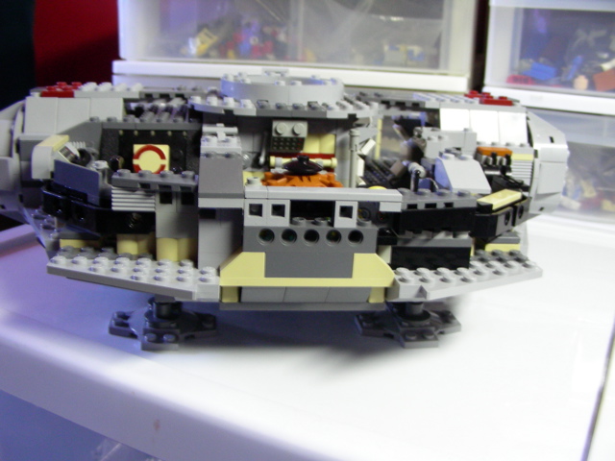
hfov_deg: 49.0
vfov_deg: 37.7
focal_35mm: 38
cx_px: 308
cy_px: 230
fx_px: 675
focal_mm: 6.3
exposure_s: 1/10.6
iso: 200
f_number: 3.5
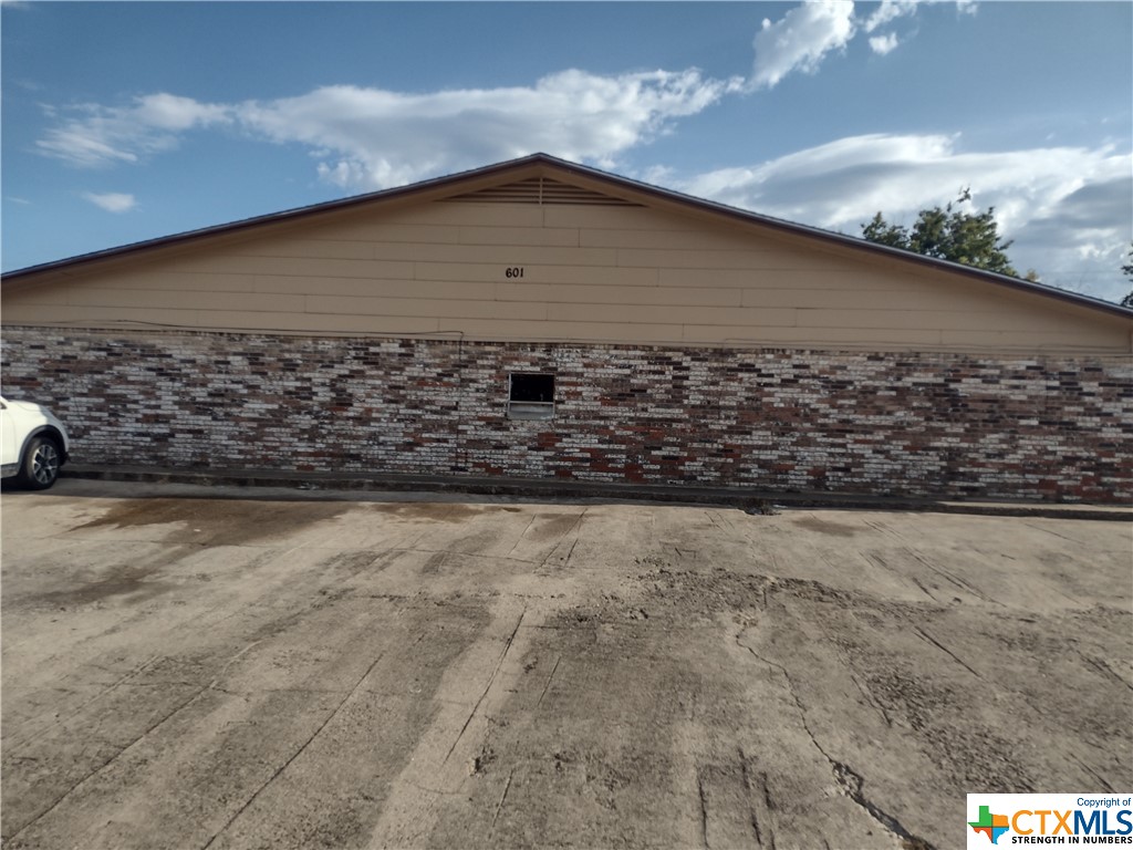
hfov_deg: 65.3
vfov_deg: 51.4
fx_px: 884
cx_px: 566
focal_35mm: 27
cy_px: 425
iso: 100
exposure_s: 1/2228
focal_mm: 4.71
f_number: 1.7
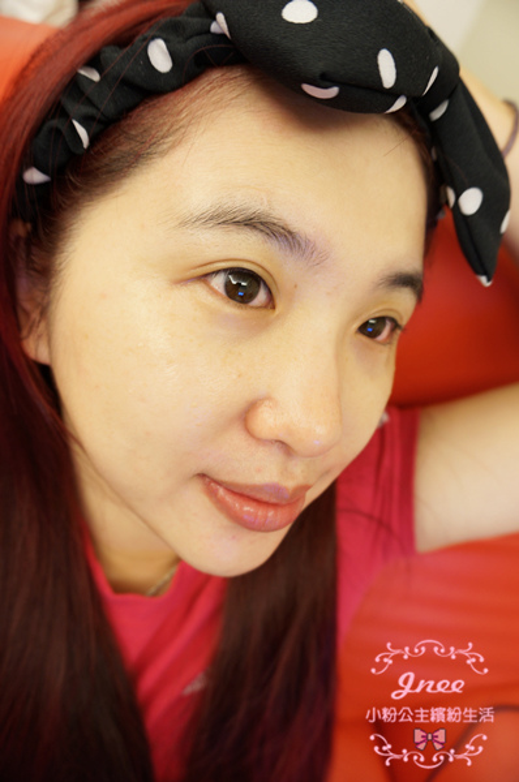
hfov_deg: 53.0
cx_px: 260
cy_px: 391
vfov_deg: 73.8
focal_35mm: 24
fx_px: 521
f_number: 3.5
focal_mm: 16
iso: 200
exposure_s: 1/6
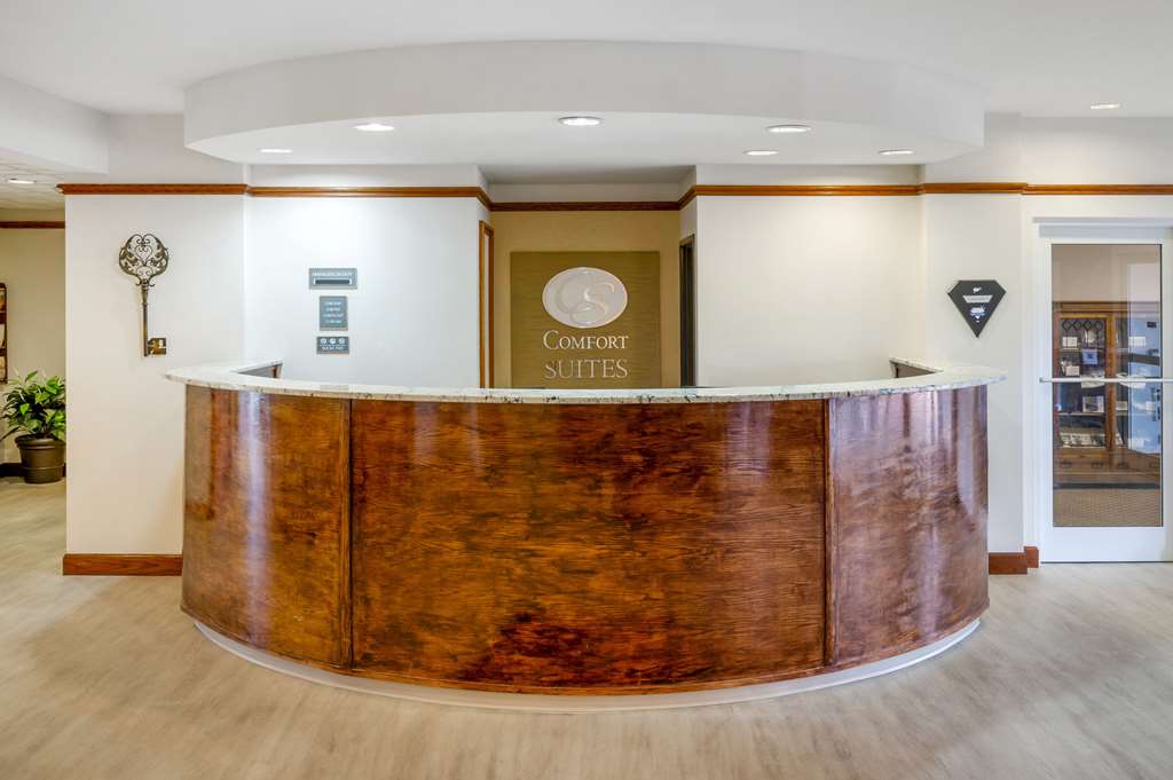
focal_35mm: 27
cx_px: 586
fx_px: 879
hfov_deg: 67.4
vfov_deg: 47.9
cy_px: 390
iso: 200
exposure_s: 2
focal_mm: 27
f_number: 10
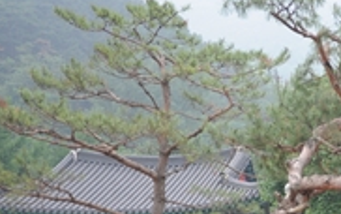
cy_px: 198
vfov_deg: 10.4
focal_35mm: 126
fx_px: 1172
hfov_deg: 16.0
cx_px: 390
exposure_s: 1/1000
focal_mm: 45
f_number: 2.8
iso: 800
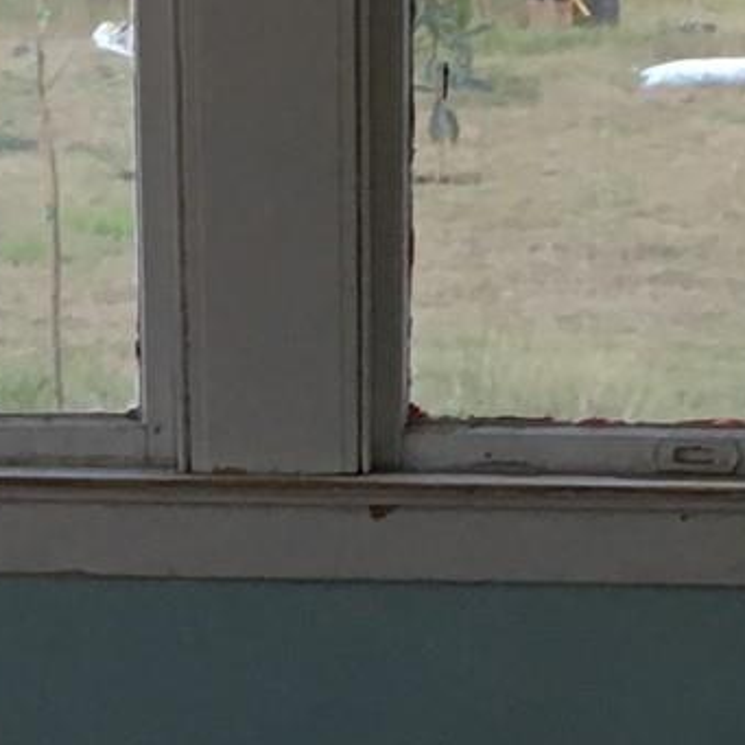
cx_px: 317
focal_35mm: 154
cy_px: 592
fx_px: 3750
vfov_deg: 11.3
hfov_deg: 11.3
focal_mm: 4.15
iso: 40
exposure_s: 1/30
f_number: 2.2
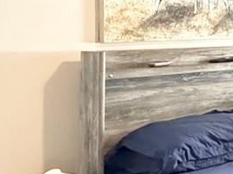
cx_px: 549
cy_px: 30
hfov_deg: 15.0
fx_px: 565
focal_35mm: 84
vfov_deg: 17.4
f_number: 2.2
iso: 1000
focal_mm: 2.22
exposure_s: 1/40
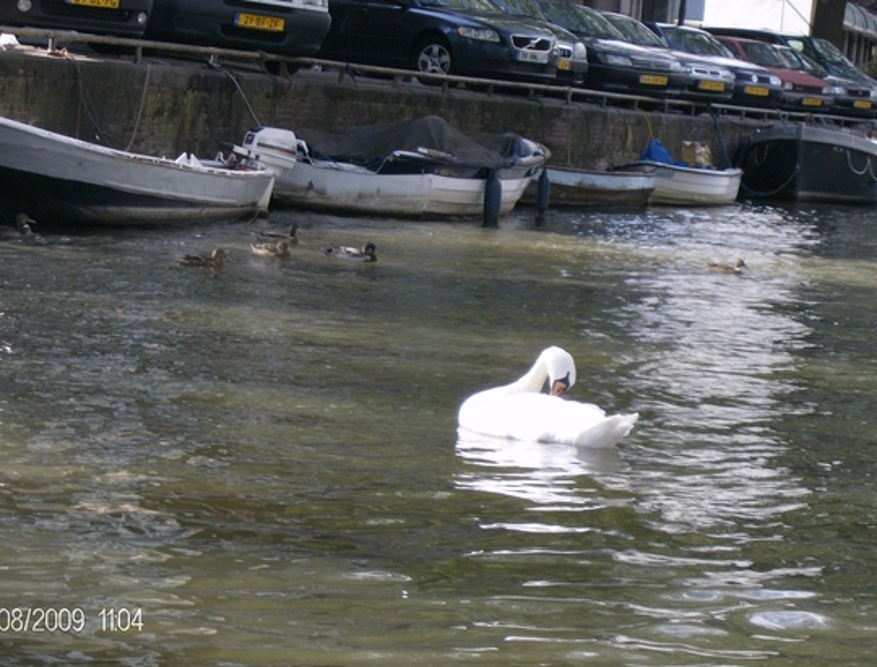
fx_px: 3082
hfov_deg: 16.2
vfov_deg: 12.4
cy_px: 334
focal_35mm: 121
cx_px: 391
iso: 100
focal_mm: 18
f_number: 4.8
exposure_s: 1/185
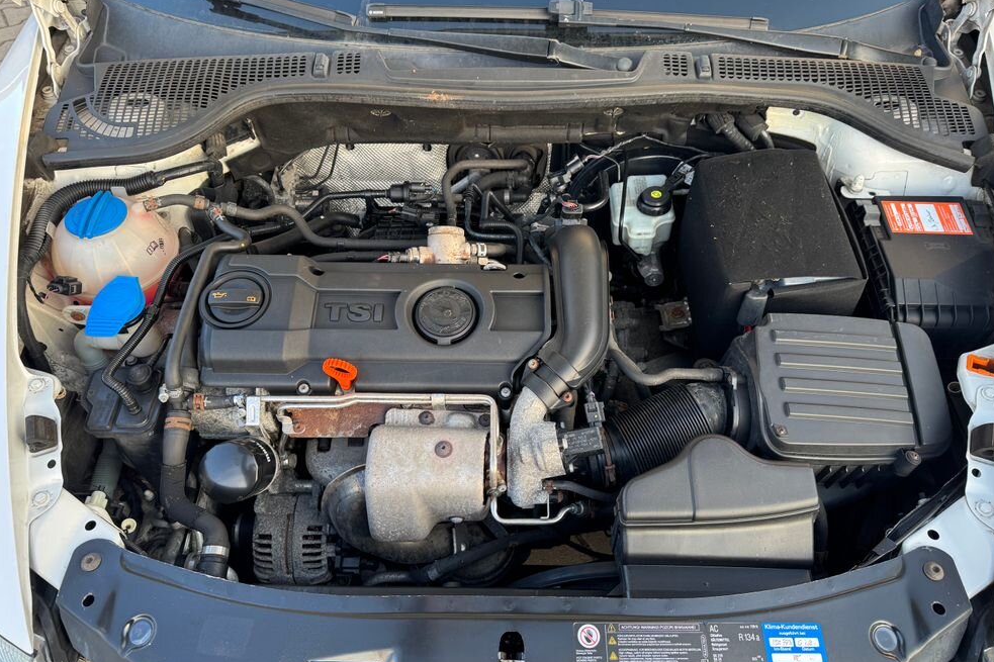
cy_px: 334
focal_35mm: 26
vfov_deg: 49.5
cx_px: 498
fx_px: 718
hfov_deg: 69.4
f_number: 1.78
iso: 100
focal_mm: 6.76
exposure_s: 1/121
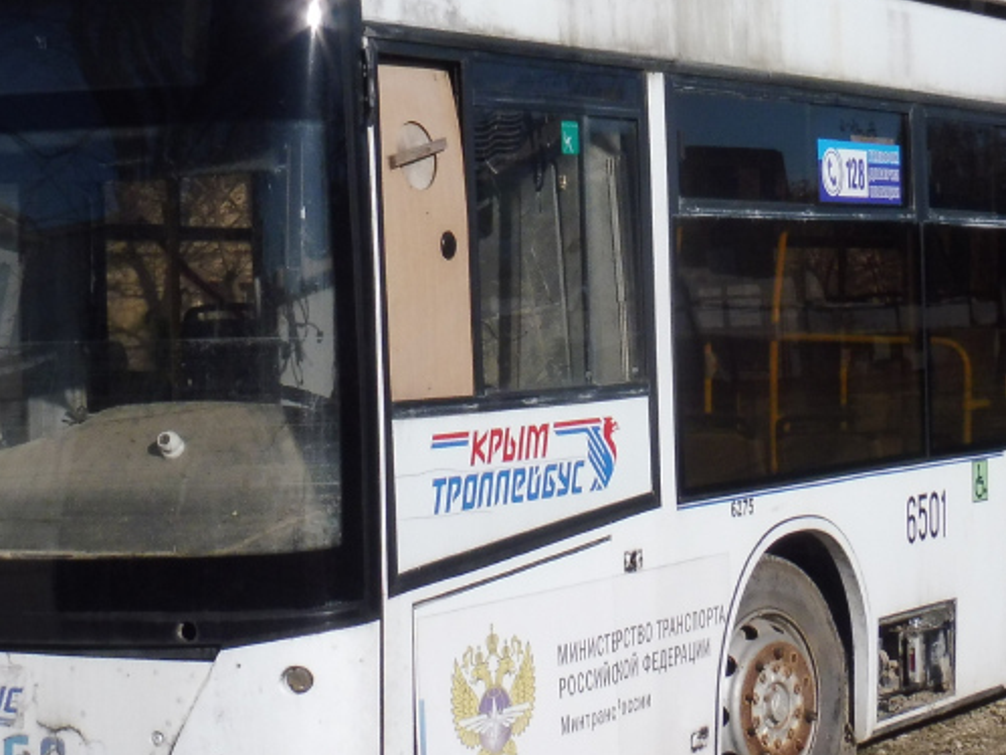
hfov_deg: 18.4
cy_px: 259
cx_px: 568
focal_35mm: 107
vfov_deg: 13.8
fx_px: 3111
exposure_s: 1/1000
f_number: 5
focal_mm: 7.4
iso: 100
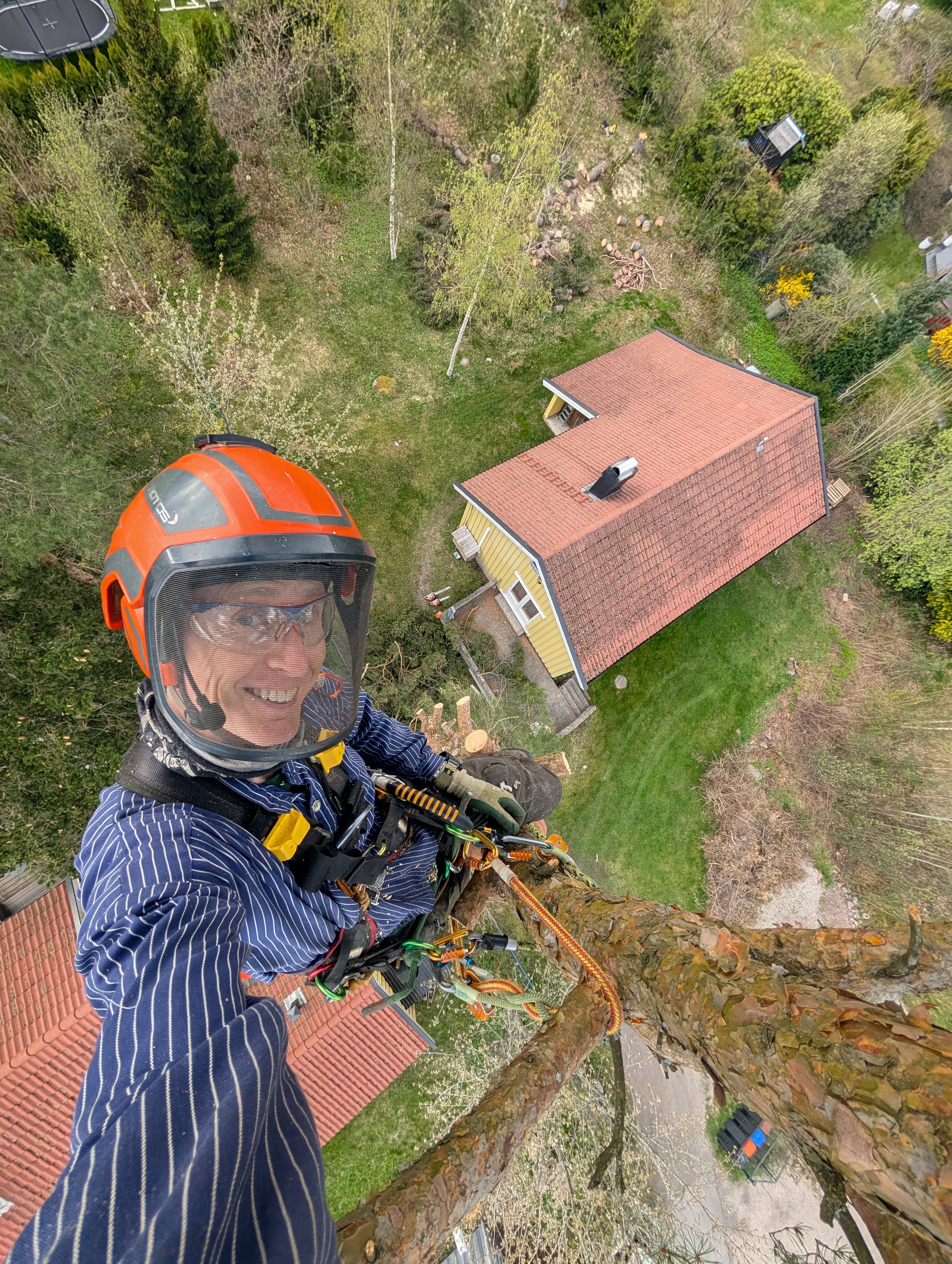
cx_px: 476
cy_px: 632
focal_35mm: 12
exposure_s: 1/424
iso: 50
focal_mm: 2.02
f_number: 1.7
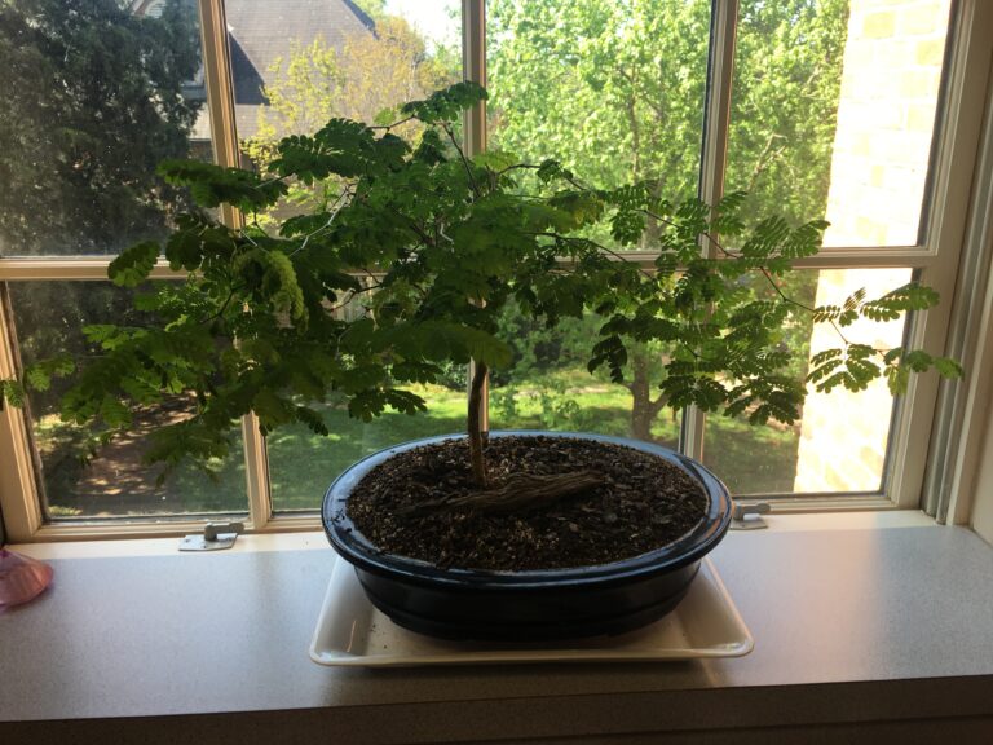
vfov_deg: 48.2
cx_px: 496
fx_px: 832
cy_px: 372
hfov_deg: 61.7
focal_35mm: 29
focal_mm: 4.15
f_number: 2.2
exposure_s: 1/139
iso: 25
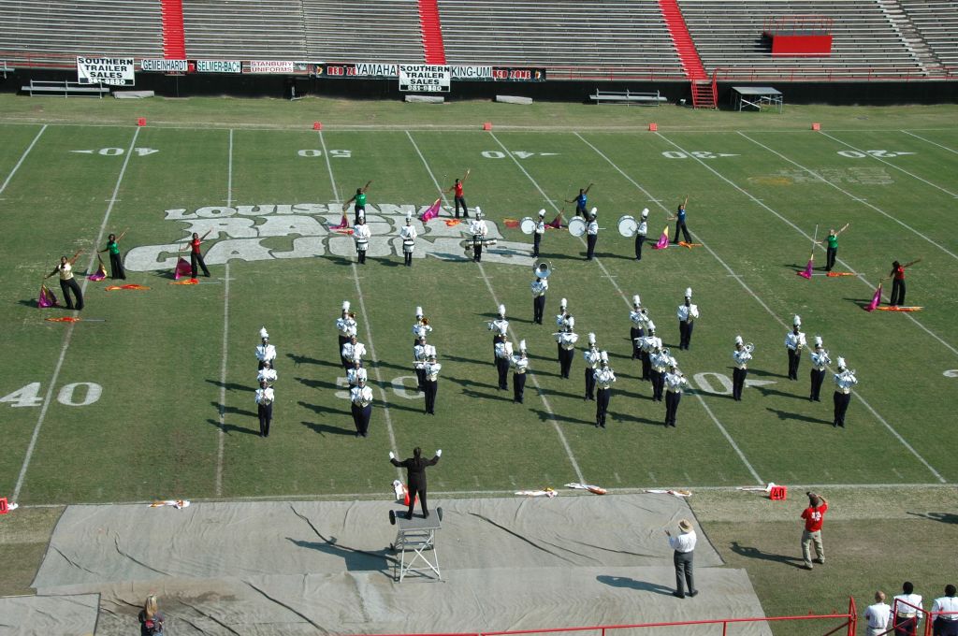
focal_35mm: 60
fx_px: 1595
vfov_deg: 22.6
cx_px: 479
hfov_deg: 33.4
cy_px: 318
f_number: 9
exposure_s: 1/320
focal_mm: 40
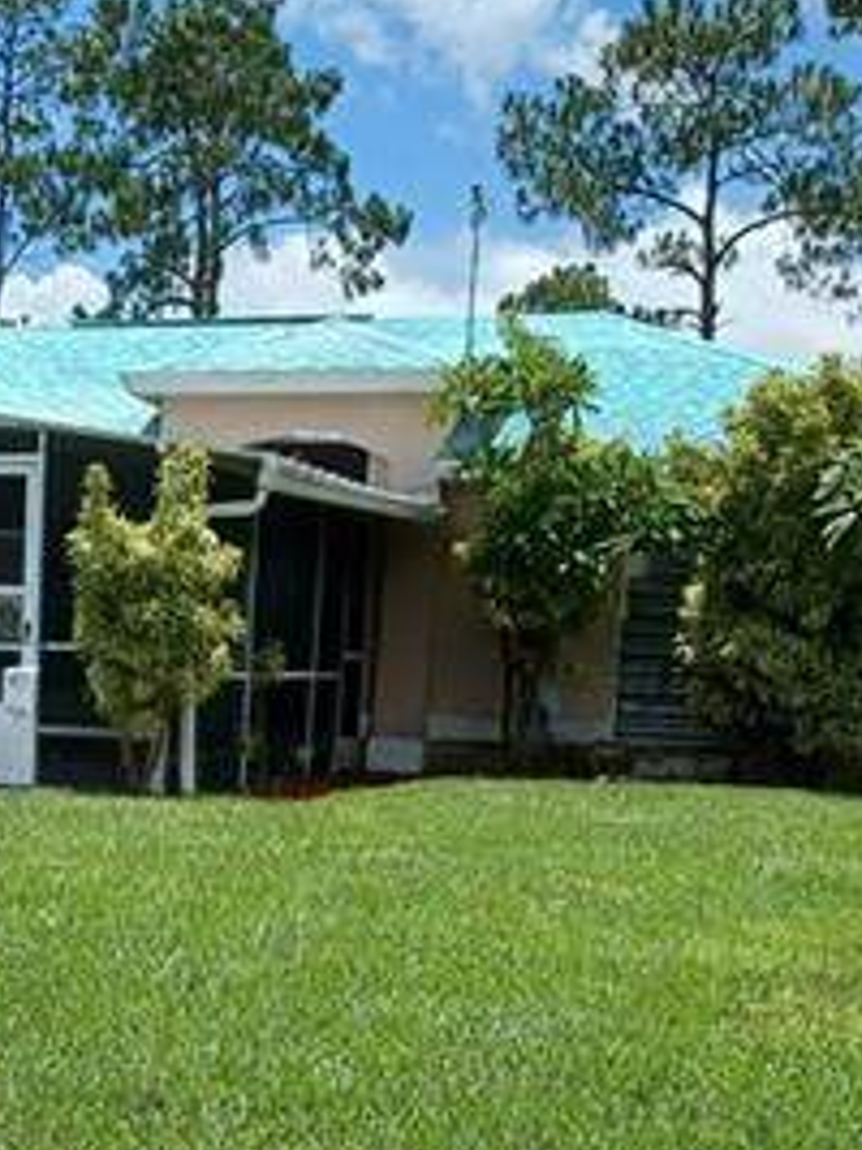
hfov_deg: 19.6
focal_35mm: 72
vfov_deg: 26.3
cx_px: -60
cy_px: 1008
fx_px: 2392
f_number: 1.8
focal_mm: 4.6
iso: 32
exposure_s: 1/585
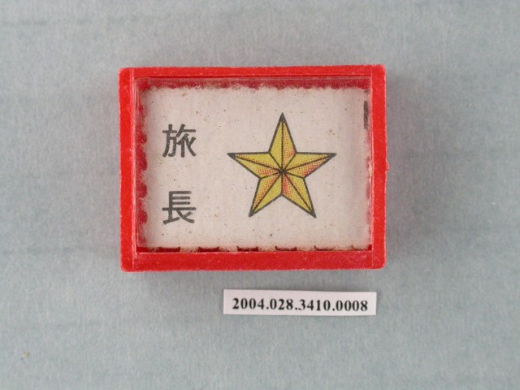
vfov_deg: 10.3
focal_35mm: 144
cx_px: 260
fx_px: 2163
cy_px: 195
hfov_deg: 13.7
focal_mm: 29.9
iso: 200
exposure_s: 1/30
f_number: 6.2
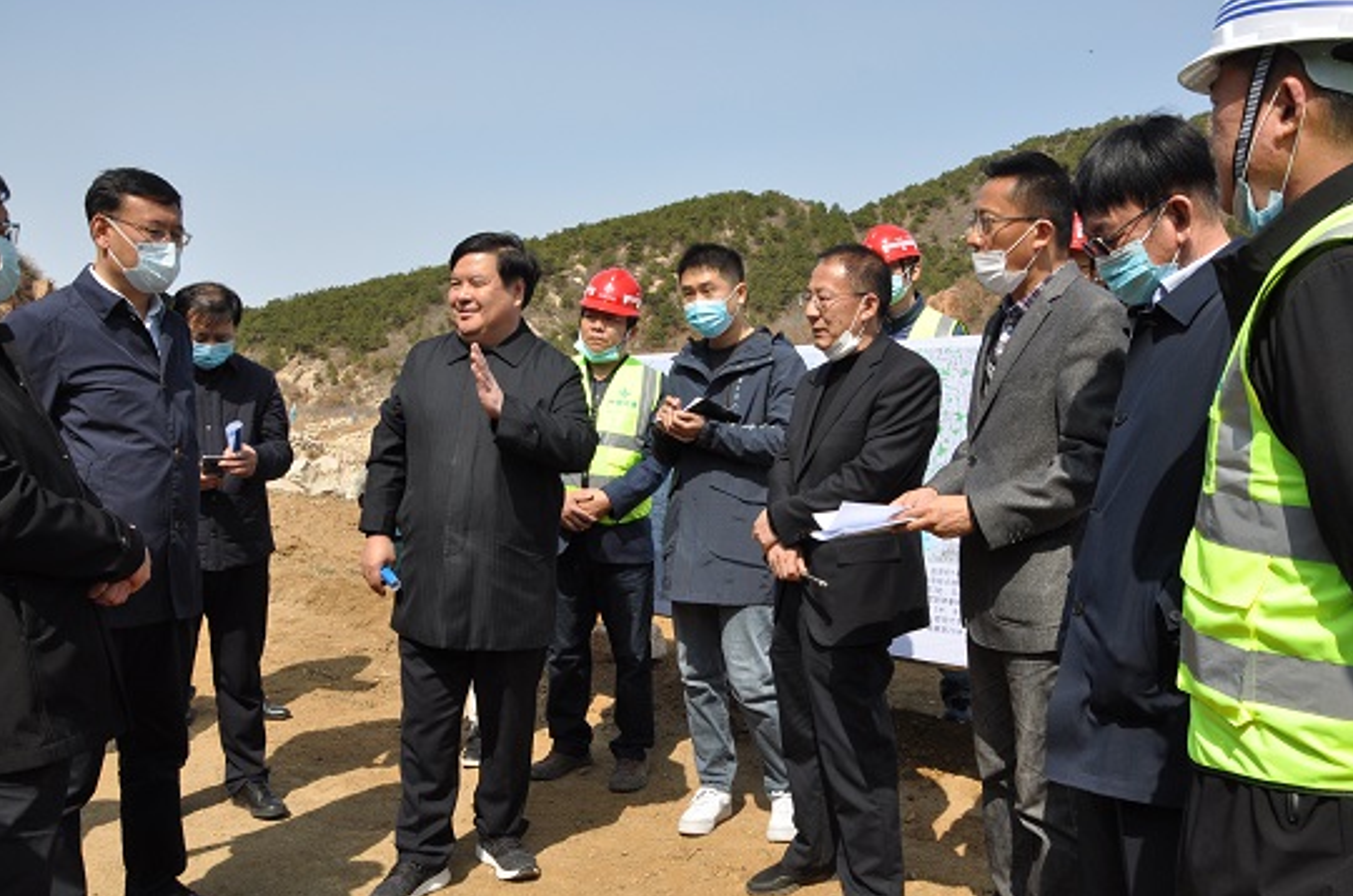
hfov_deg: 61.9
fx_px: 1125
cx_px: 727
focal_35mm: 30
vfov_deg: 43.5
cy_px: 448
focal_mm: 18
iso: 640
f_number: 11
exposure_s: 1/500
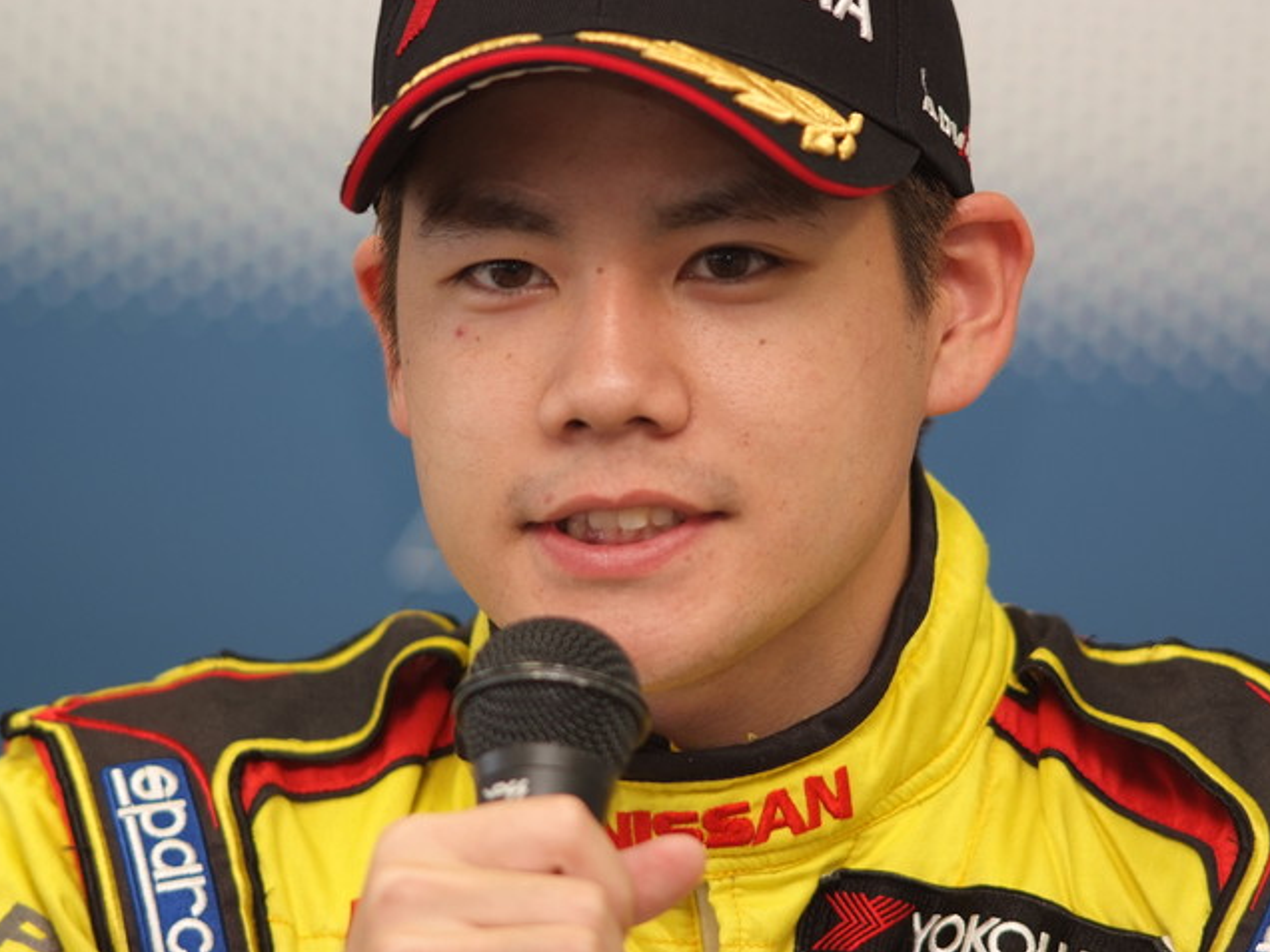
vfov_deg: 5.1
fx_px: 10786
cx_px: 687
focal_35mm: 294
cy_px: 475
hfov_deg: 6.7
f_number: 2.8
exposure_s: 1/125
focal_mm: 180
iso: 400
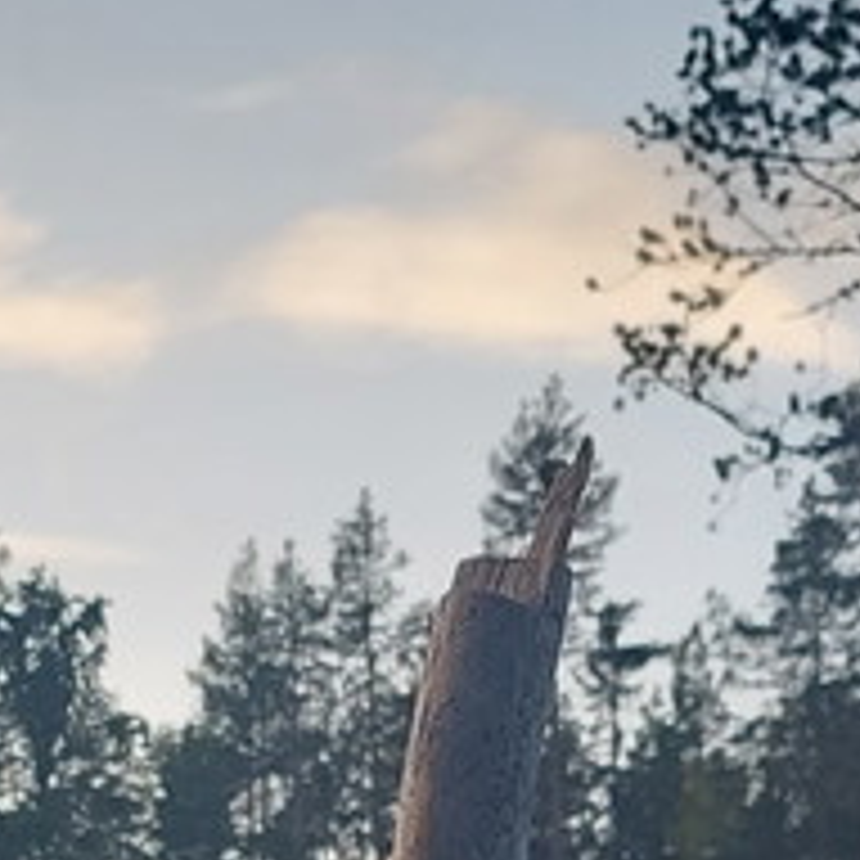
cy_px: 1810
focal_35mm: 148
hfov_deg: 11.7
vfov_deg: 10.6
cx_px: 32
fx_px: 4160
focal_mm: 5.23
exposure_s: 1/326
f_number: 1.8
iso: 40
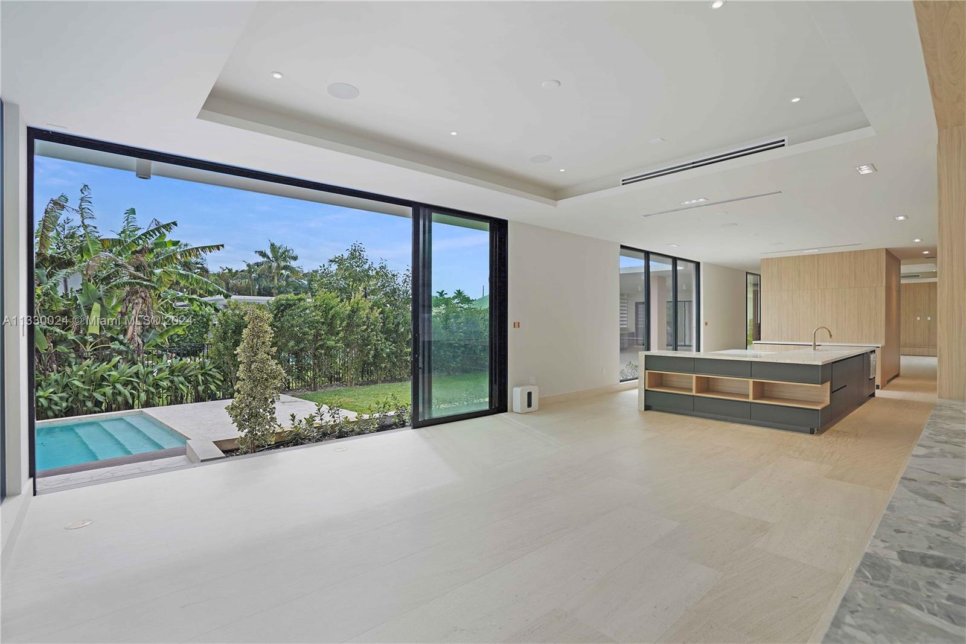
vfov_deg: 73.8
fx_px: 429
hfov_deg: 96.7
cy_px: 322
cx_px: 483
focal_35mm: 16
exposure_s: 1/250
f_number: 4.5
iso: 125
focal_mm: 16
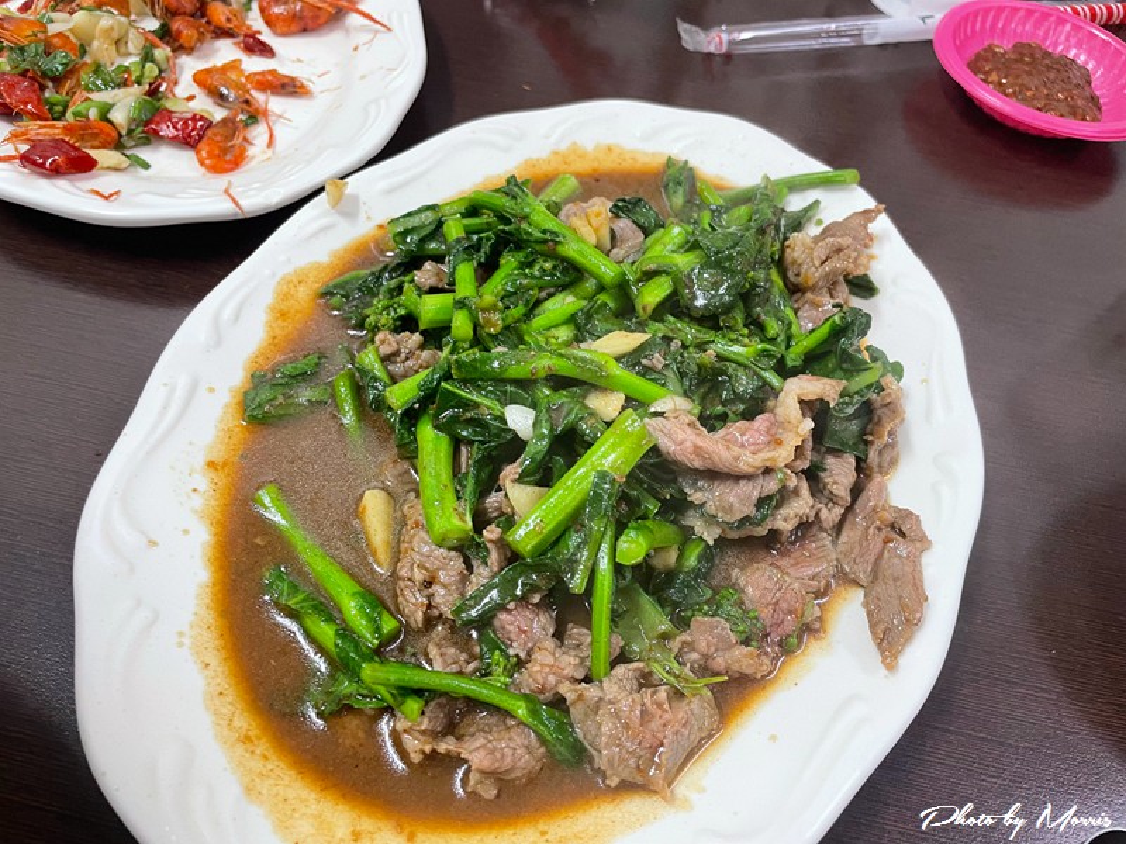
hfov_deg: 67.3
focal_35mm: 26
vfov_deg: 53.1
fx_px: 846
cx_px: 563
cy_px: 422
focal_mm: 4.2
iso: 160
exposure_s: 1/60
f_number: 1.6
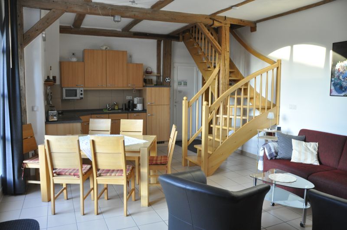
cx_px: 174
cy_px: 115
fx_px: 260
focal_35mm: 27
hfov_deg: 67.5
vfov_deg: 47.8
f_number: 3.5
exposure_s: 1/50
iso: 800
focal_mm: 18
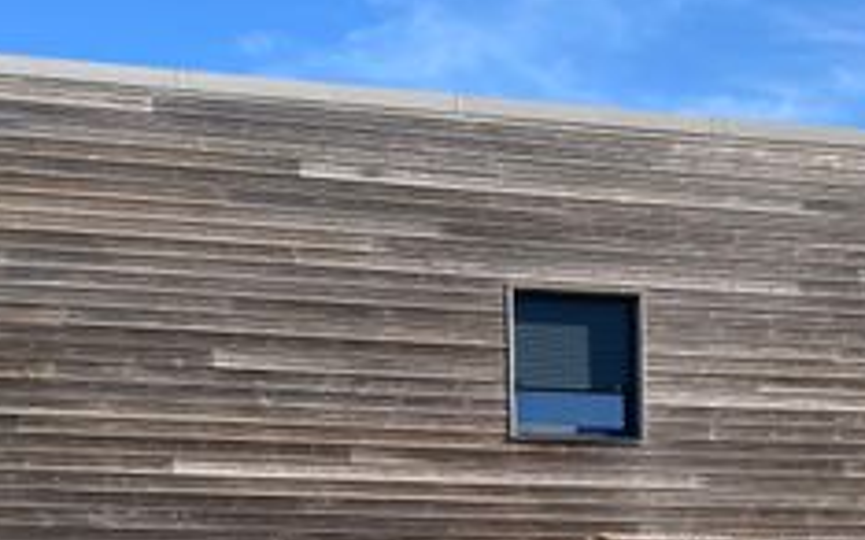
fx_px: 1791
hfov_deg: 27.1
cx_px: 488
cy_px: 625
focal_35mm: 76
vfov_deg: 16.5
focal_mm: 3.99
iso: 20
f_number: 1.8
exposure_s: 1/1116
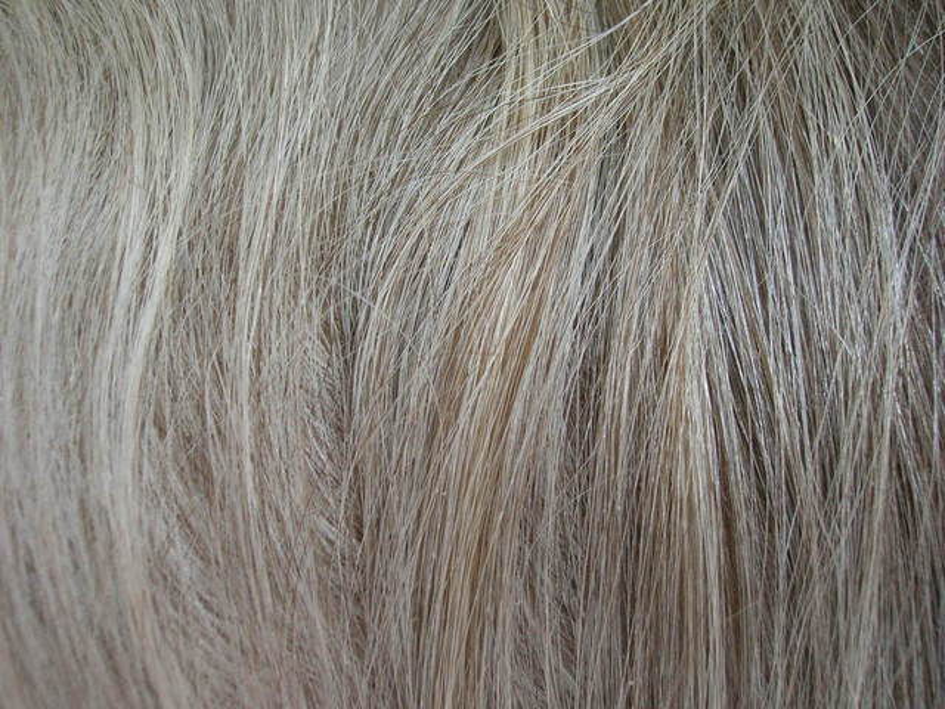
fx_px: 1256
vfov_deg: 31.5
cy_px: 354
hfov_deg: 41.2
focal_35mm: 46
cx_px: 472
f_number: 3.2
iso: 50
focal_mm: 7.7
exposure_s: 1/56.2
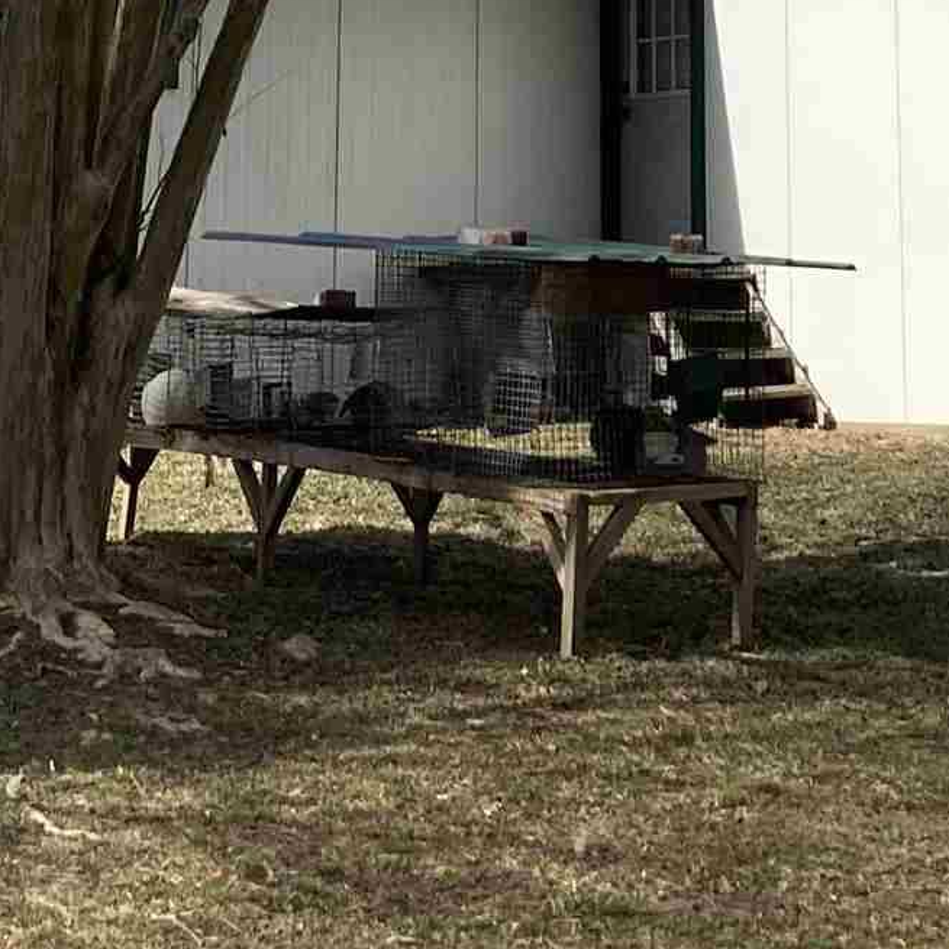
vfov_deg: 13.9
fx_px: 3598
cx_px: 345
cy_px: -545
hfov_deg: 15.0
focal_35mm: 116
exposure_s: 1/1473
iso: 20
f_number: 1.8
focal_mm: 3.99
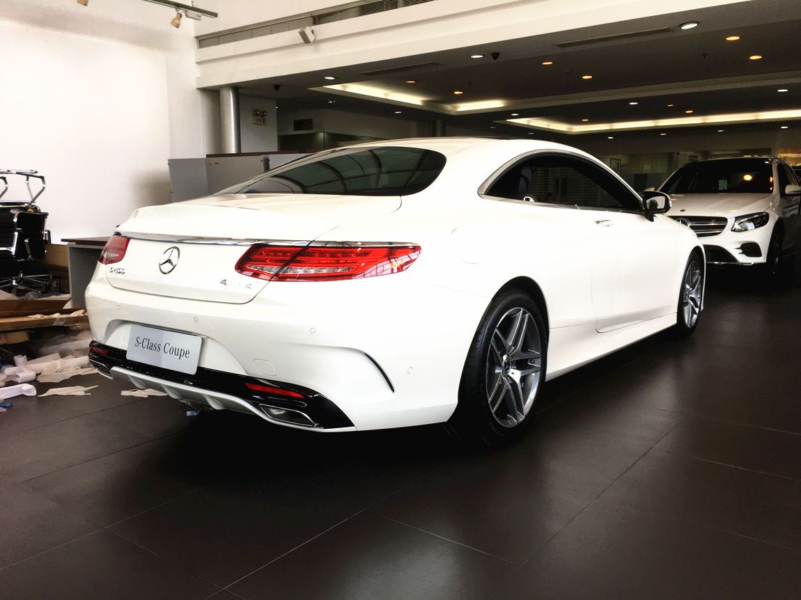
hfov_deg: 61.7
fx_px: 671
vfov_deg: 48.2
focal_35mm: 29
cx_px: 400
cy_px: 300
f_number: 2.2
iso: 32
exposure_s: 1/100
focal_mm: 4.15
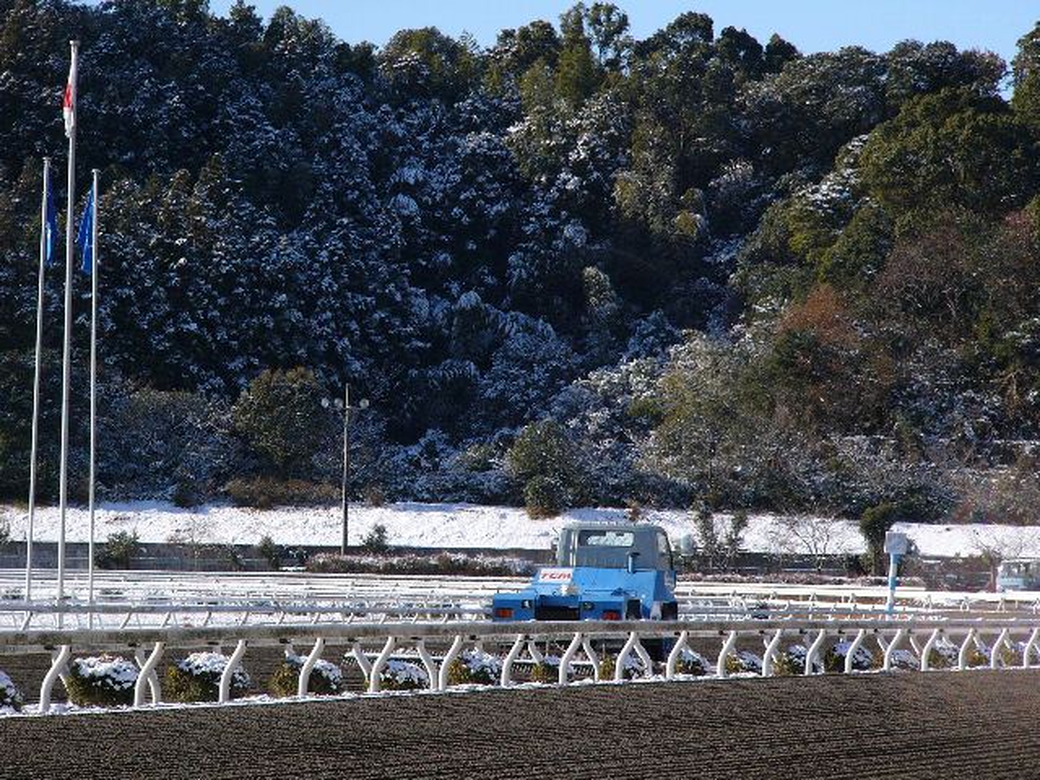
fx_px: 6219
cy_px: 390
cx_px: 520
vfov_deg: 7.2
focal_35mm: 207
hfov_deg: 9.6
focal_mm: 34.4
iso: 100
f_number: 7.3
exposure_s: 1/1000
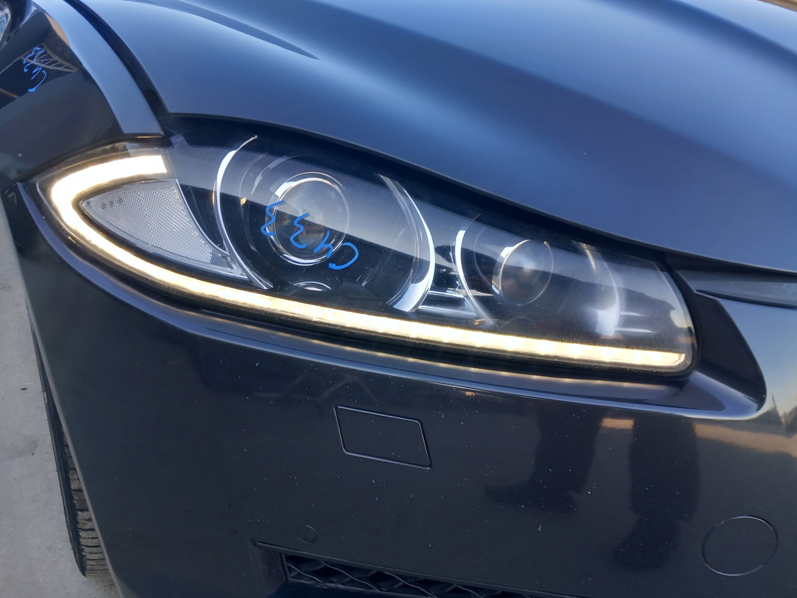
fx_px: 622
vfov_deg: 51.4
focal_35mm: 27
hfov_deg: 65.3
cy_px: 299
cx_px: 398
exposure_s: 1/50
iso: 32
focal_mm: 4
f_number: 1.8
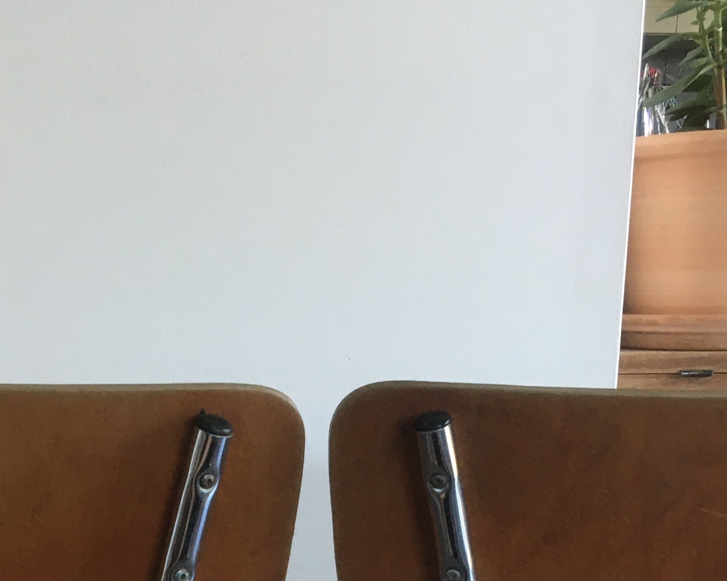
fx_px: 1420
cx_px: 301
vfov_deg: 20.3
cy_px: 838
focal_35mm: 66
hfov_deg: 28.7
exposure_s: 1/33
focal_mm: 4.15
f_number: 2.2
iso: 64
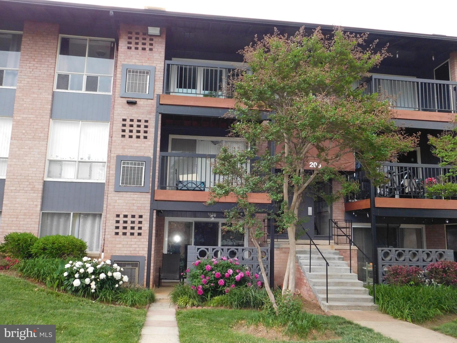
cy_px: 172
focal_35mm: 30
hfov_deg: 60.0
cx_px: 228
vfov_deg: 46.8
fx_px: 396
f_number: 3.2
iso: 280
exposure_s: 1/30
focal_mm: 5.3
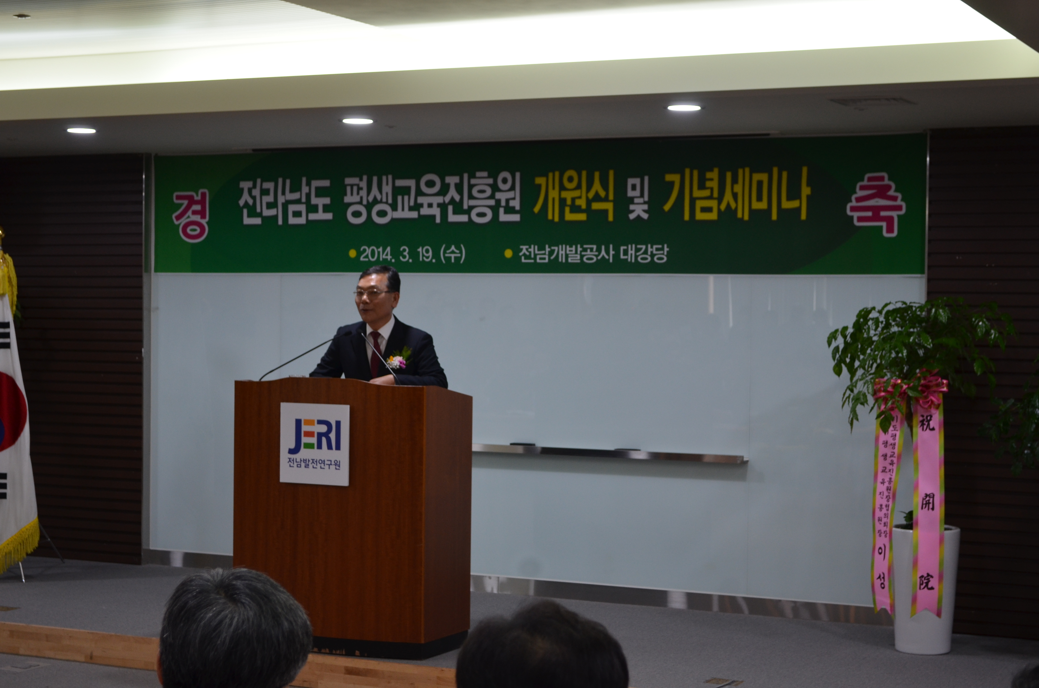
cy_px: 344
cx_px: 520
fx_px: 1901
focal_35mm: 66
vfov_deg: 20.5
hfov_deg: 30.6
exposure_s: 1/40
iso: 400
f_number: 5.3
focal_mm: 44
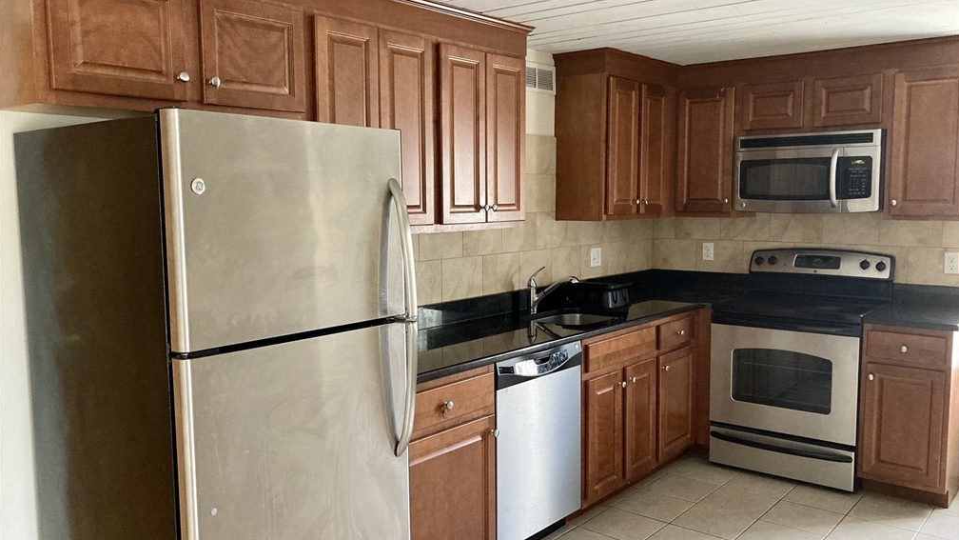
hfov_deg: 62.6
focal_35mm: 31
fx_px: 788
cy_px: 289
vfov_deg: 37.8
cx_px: 485
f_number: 1.8
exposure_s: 1/54
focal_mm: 3.99
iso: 320
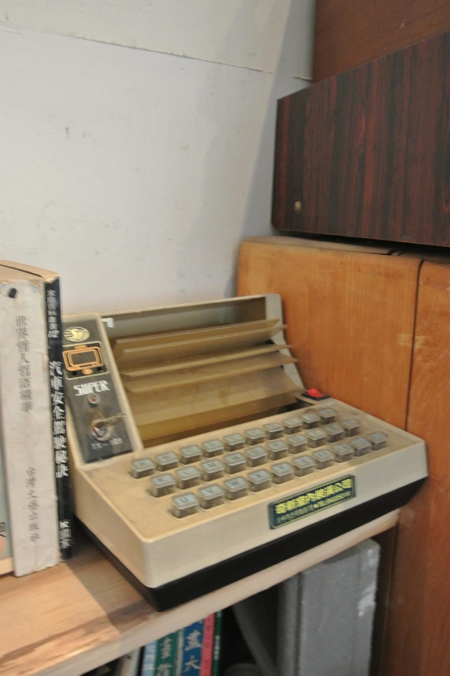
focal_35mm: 32
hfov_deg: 41.1
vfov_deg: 58.7
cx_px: 219
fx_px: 600
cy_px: 347
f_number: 3.8
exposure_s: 1/10
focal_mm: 11.8
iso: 800
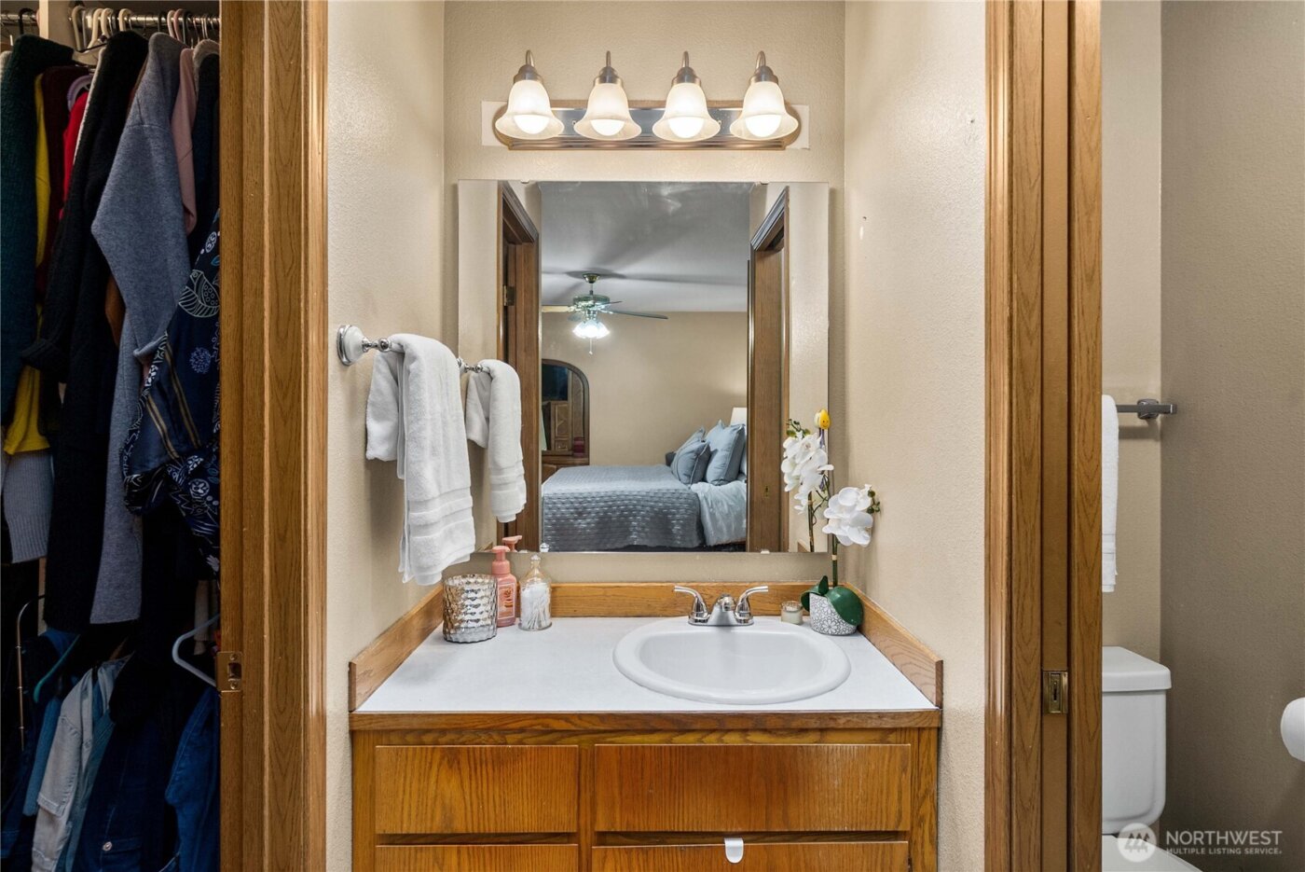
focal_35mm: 18
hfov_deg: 90.0
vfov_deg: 67.4
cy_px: 436
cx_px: 652
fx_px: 653
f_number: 7.1
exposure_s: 1/60
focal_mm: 18
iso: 250
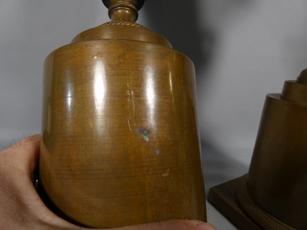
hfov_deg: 81.7
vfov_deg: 66.0
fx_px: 177
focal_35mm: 20
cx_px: 154
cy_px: 115
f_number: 2.8
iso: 80
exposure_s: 1/80
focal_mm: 3.6
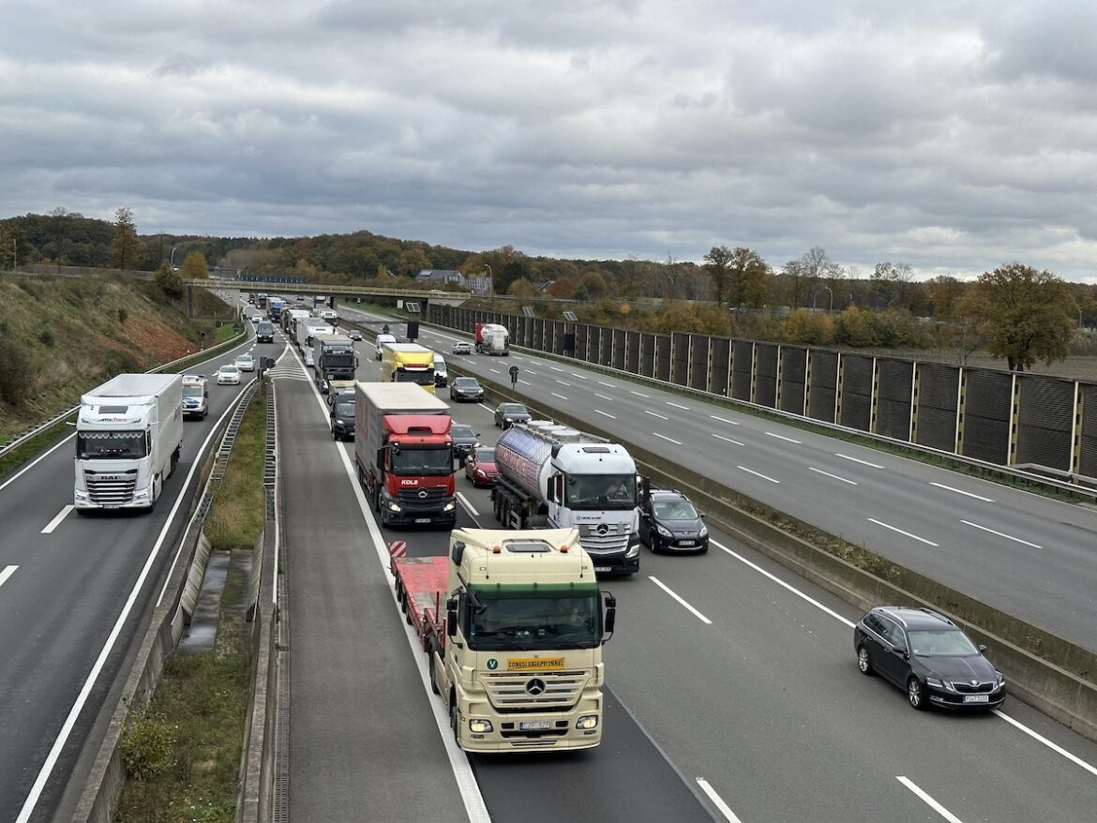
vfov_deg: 30.3
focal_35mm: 48
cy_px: 412
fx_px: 1521
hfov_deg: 39.6
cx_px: 548
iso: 64
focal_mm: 6.86
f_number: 1.78
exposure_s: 1/1107
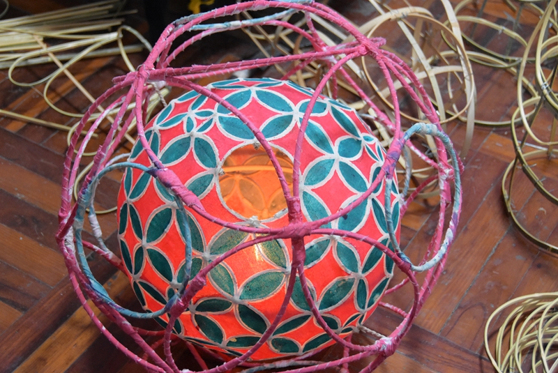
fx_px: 1024
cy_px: 186
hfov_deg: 30.5
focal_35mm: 66
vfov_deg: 20.7
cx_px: 279
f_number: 4.5
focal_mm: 44
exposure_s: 1/60
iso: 4000
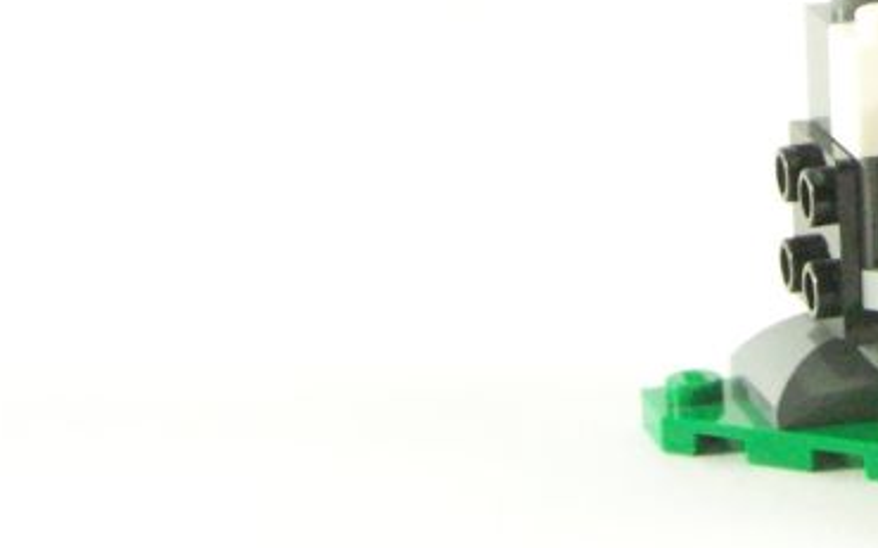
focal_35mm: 188
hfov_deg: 10.9
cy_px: -206
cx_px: 1168
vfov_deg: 6.9
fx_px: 4497
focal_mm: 10.7
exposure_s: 1/60
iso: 400
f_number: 3.6
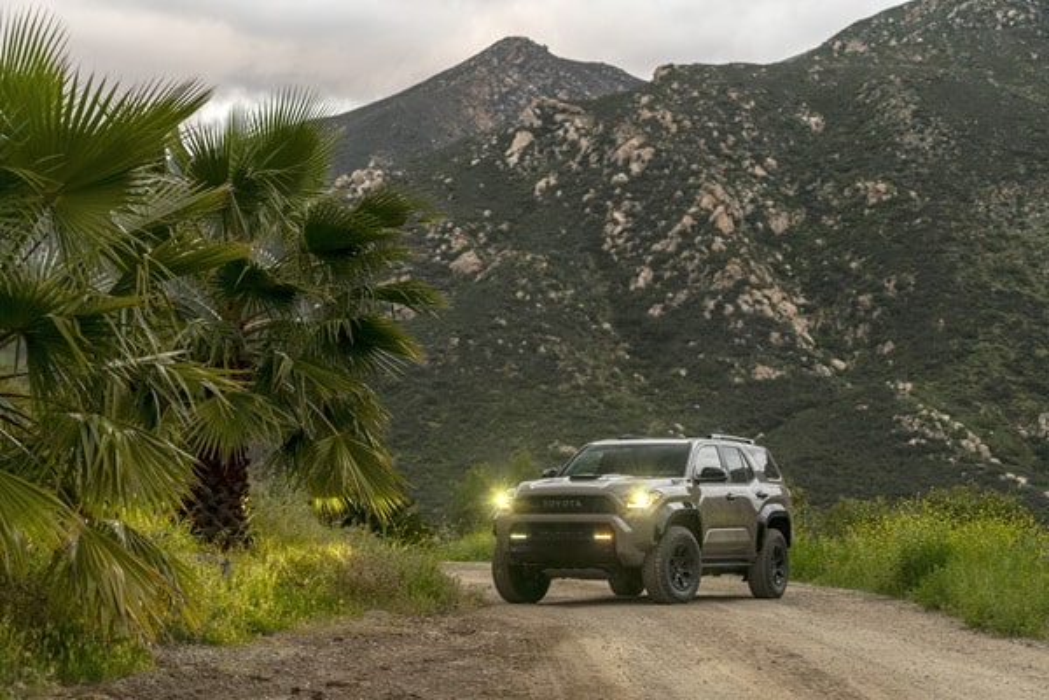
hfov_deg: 28.8
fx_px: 2040
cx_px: 524
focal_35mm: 70
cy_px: 350
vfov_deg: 19.5
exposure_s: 1/100
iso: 640
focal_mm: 70
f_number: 4
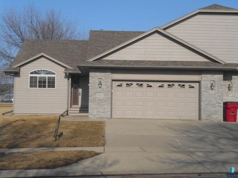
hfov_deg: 31.7
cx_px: 119
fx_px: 419
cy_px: 89
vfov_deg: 24.0
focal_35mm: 61
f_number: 4.4
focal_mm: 10.9
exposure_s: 1/1000
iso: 80
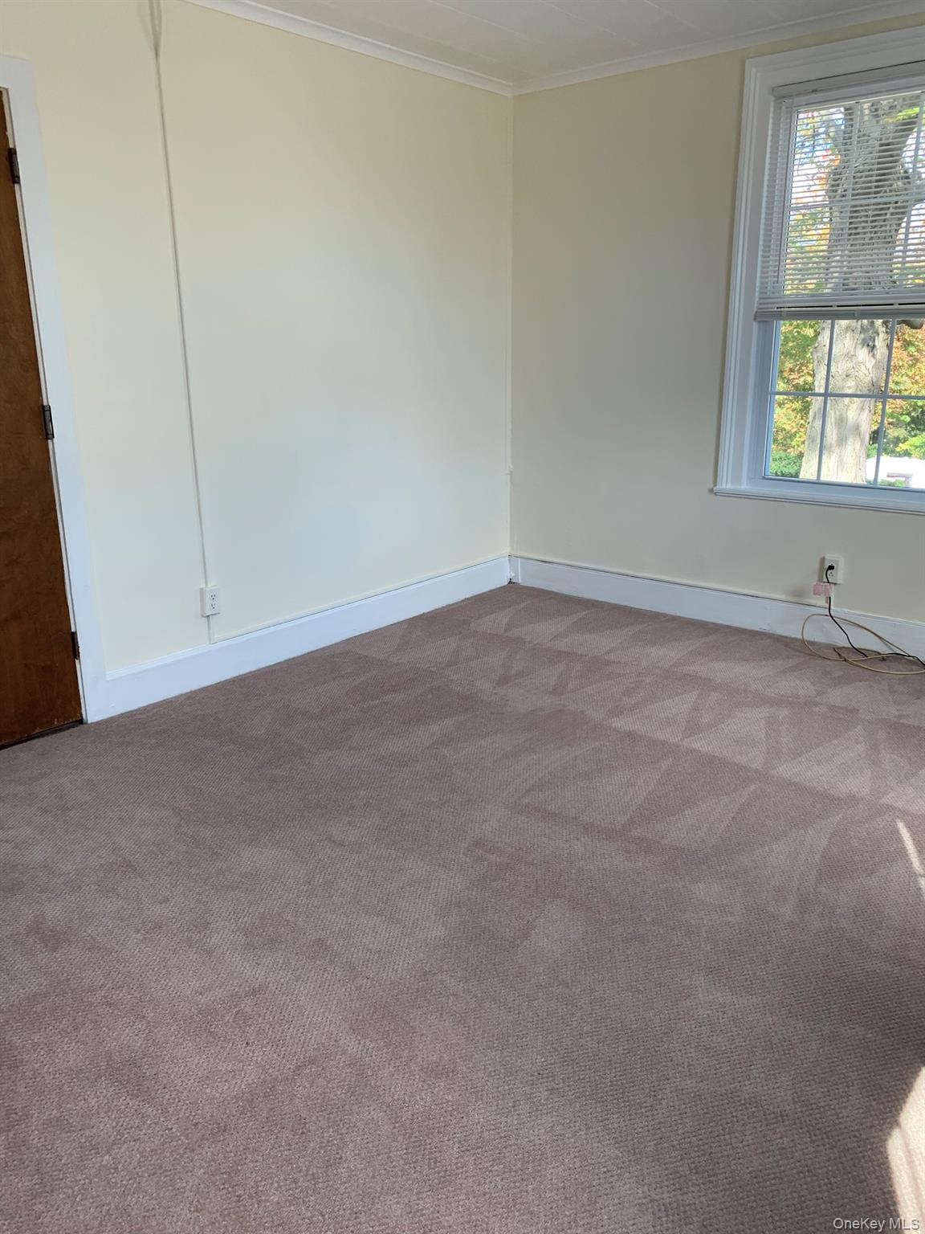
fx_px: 926
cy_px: 617
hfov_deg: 53.1
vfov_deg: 67.3
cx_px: 462
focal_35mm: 26
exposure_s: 1/121
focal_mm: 4.25
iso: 50
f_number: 1.8
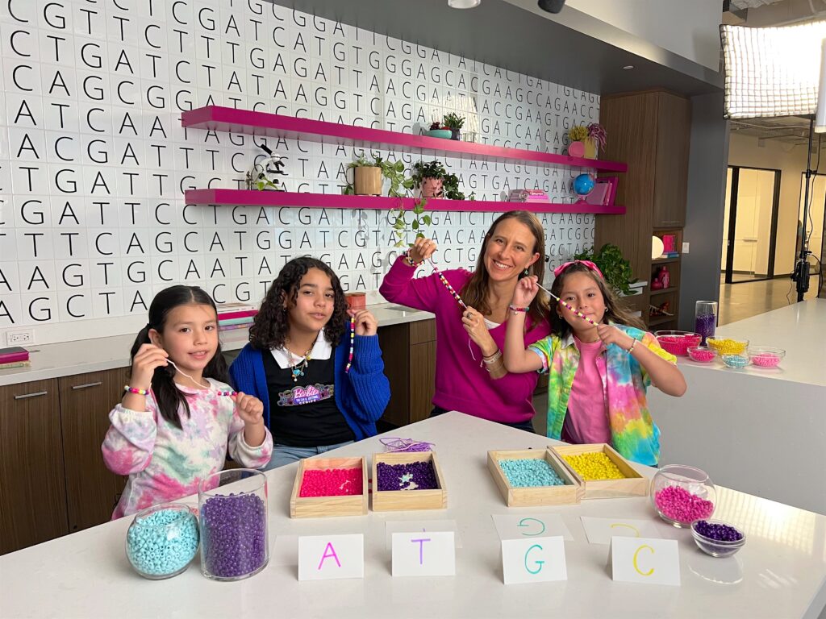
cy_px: 310
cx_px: 413
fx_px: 620
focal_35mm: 26
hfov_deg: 67.3
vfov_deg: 53.1
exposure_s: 1/60
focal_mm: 5.7
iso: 200
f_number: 1.5
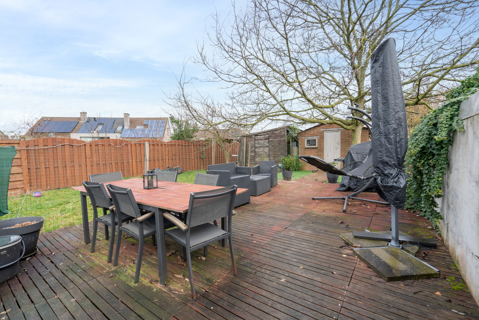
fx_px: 213
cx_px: 240
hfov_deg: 96.7
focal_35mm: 16
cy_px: 160
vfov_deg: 73.8
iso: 800
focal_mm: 16
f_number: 11
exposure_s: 1/160
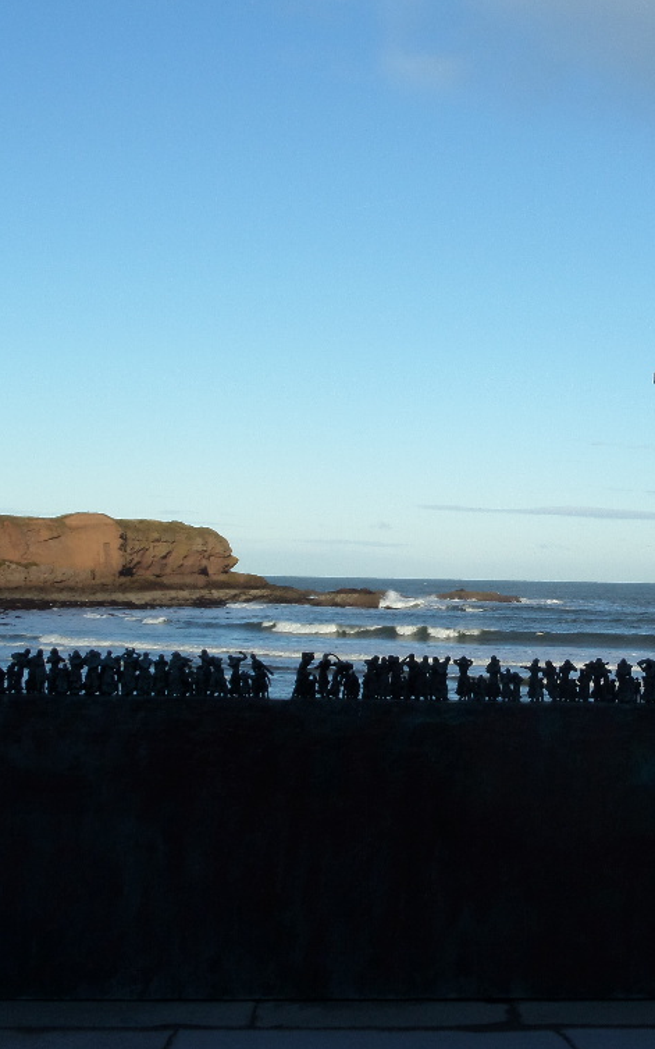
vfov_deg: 34.6
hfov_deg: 21.7
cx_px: 533
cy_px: 518
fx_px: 1686
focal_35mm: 59
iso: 80
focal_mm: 6.8
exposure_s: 1/750
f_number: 3.6
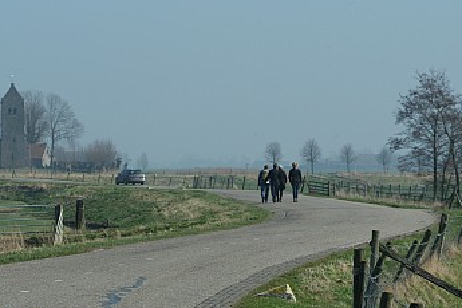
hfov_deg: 10.7
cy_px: 163
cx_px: 171
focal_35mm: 192
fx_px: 2464
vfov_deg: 7.2
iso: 200
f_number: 8
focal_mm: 98
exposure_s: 1/500
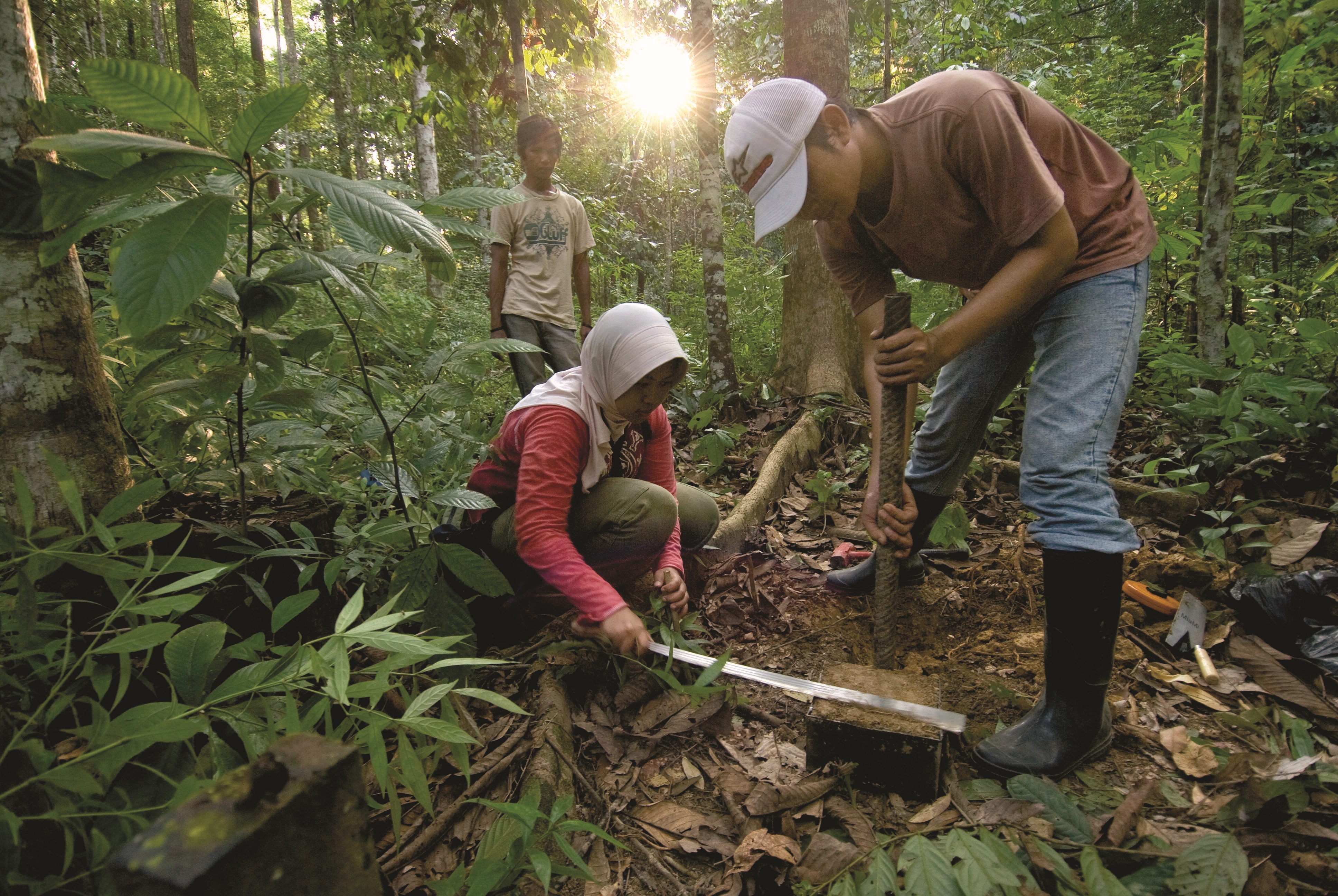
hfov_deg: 89.9
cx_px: 669
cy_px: 448
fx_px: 670
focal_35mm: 18
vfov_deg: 67.5
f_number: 4
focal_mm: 12
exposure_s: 1/15
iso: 100
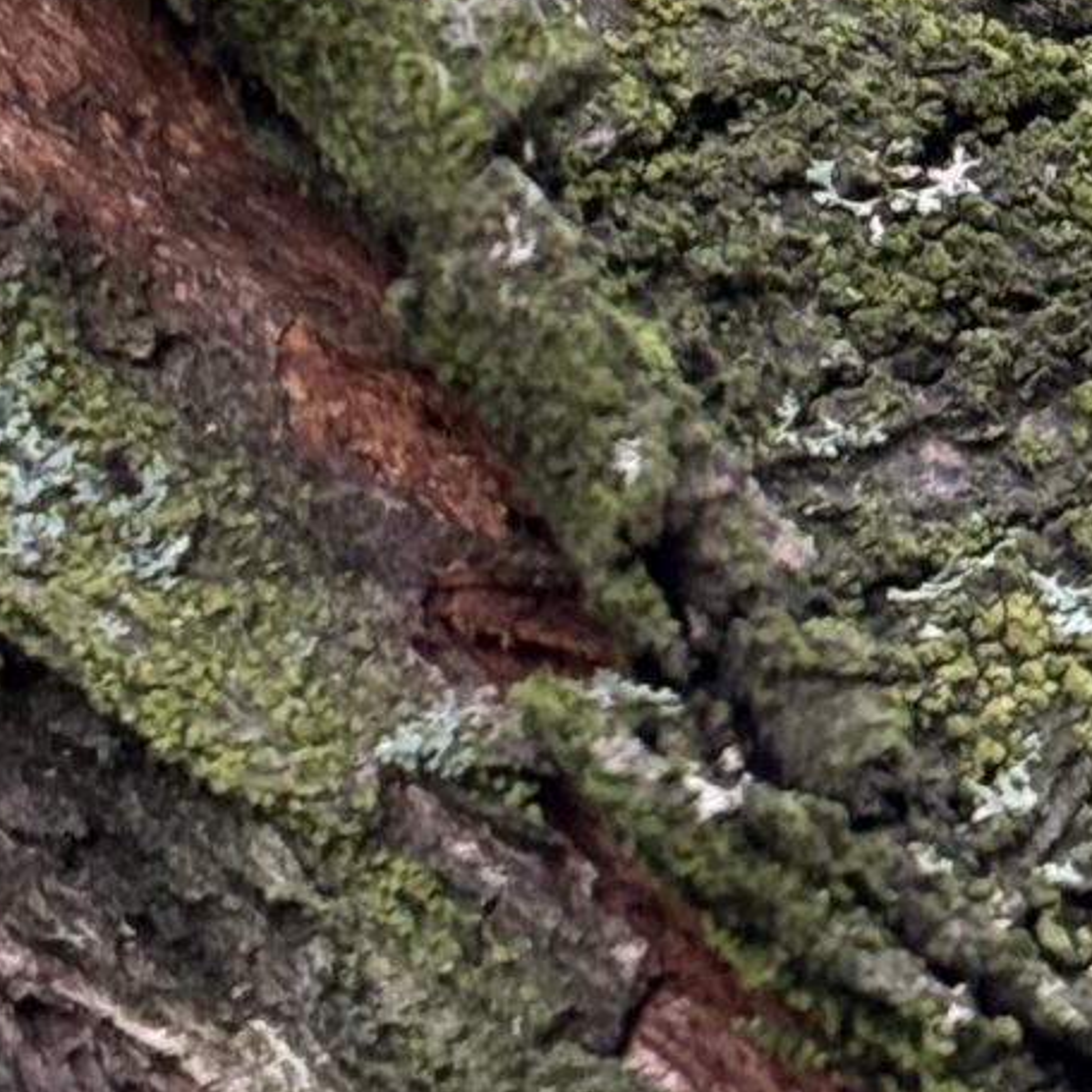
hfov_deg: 7.2
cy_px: -1224
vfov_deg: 7.1
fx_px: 8494
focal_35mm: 238
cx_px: -536
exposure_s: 1/242
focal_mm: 6.76
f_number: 1.78
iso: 160
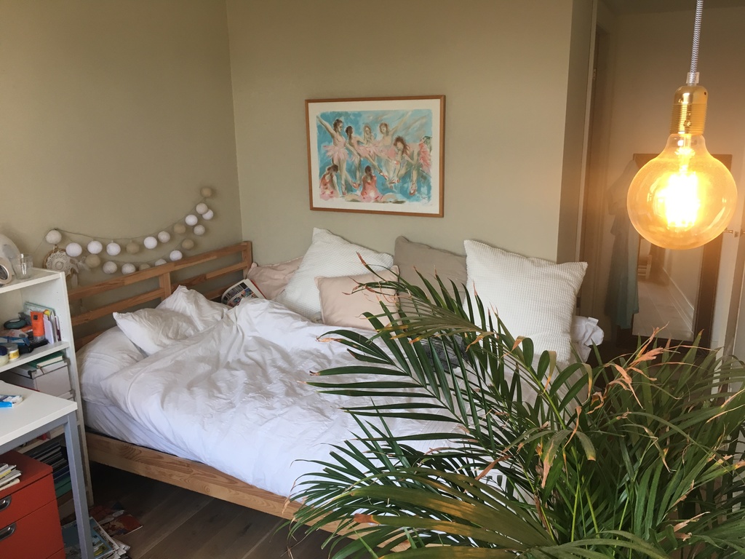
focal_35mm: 29
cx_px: 372
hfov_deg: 61.7
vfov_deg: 48.2
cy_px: 280
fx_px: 624
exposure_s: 1/33
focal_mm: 4.15
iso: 40
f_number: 2.2
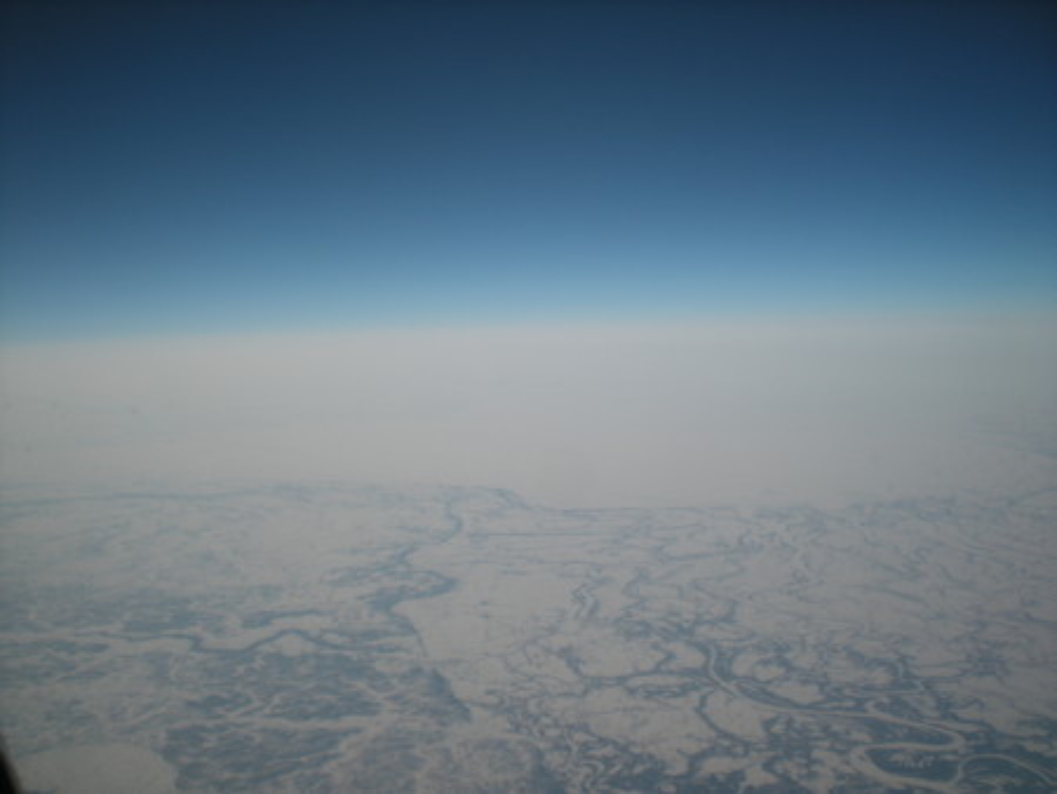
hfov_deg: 49.0
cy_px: 397
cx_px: 528
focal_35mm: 38
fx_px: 1161
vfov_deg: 37.8
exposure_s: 1/234
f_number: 3.1
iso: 64
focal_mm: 6.3
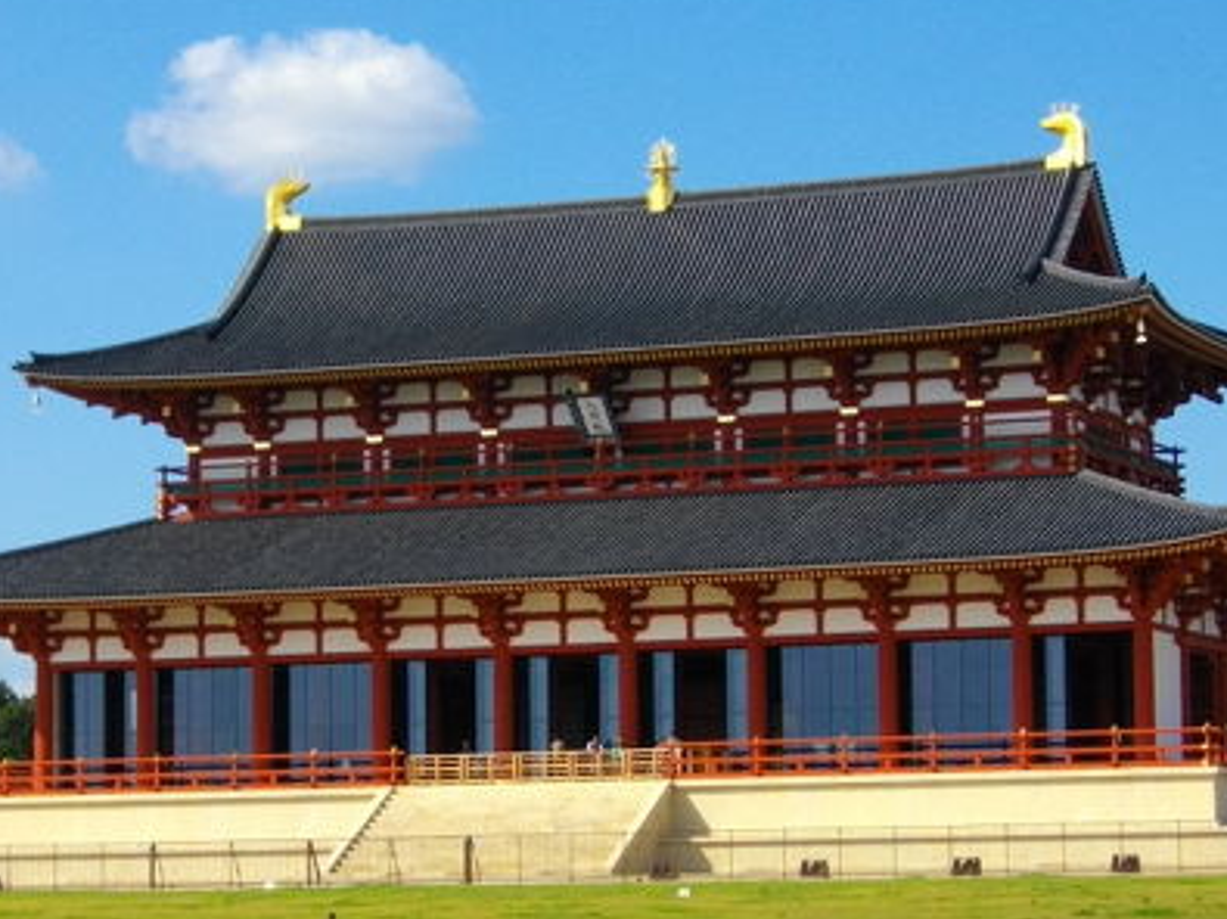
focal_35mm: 125
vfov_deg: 11.8
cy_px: 511
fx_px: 4429
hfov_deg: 15.8
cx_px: 699
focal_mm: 13.7
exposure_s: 1/640
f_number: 4.6
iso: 100
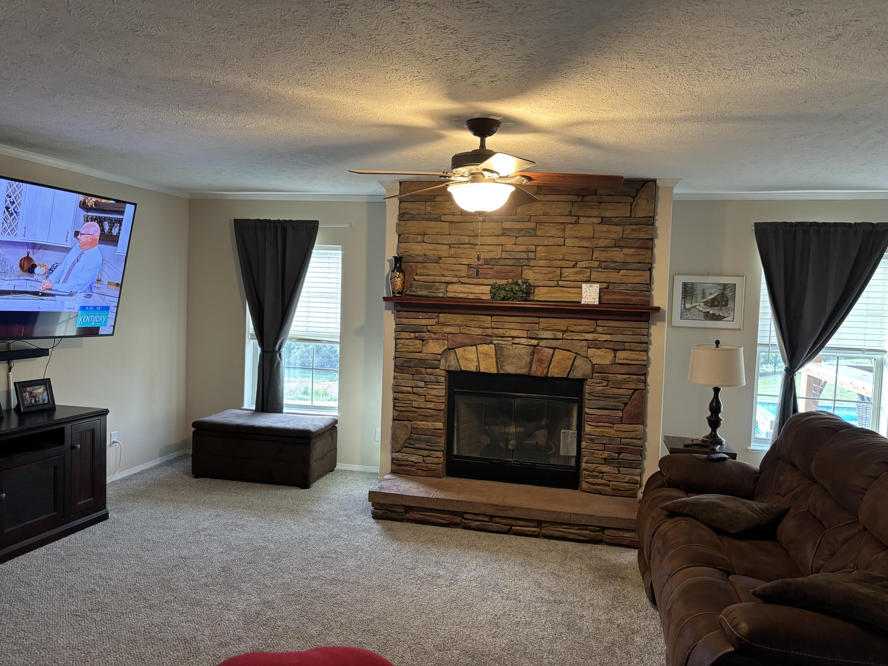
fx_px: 667
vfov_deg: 53.1
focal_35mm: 26
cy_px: 333
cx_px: 444
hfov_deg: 67.3
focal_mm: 5.96
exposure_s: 1/60
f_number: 1.6
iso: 250
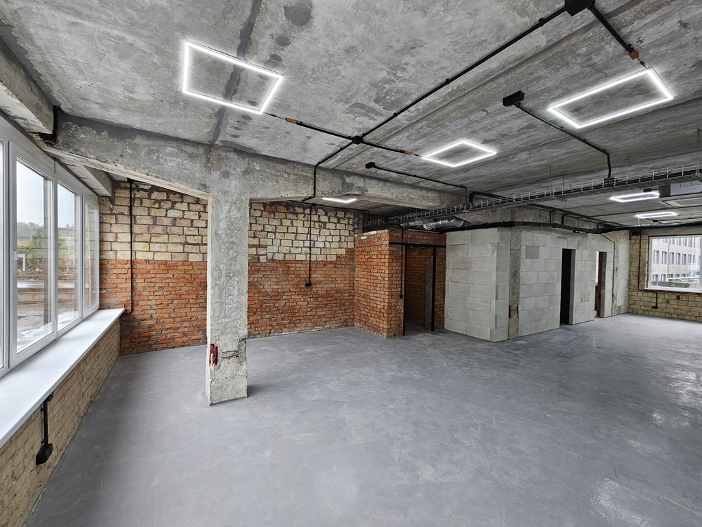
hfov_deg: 106.2
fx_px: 264
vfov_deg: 89.9
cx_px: 351
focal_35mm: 13
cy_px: 264
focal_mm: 2.2
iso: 160
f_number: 2.2
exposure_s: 1/190
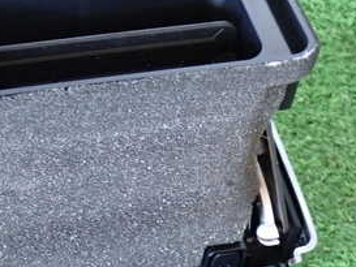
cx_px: 95
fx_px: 926
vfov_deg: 16.4
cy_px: 145
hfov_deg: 21.6
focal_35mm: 90
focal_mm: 7.31
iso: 800
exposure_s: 1/40
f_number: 2.8
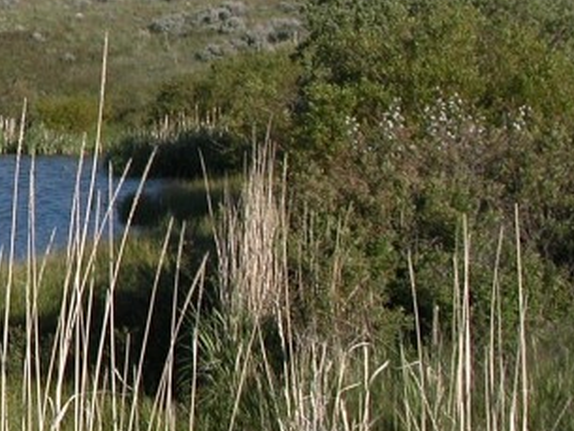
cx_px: -305
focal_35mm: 114
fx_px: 1891
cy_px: 0
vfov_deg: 12.8
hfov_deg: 15.8
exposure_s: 1/276
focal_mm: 8.9
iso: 100
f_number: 7.1
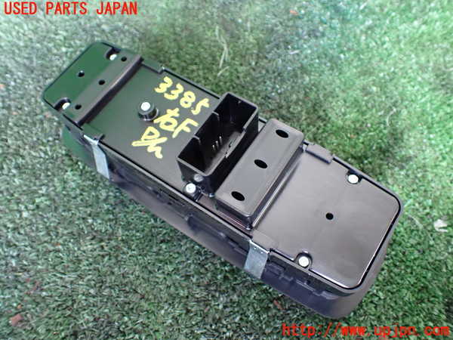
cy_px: 170
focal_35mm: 30
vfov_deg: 46.8
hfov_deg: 60.0
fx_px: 393
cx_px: 226
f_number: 2.3
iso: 800
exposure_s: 1/40
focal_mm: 5.4
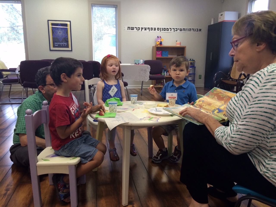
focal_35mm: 29
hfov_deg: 61.7
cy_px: 104
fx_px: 231
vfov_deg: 48.2
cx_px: 138
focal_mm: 4.15
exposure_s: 1/30
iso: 64
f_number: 2.2
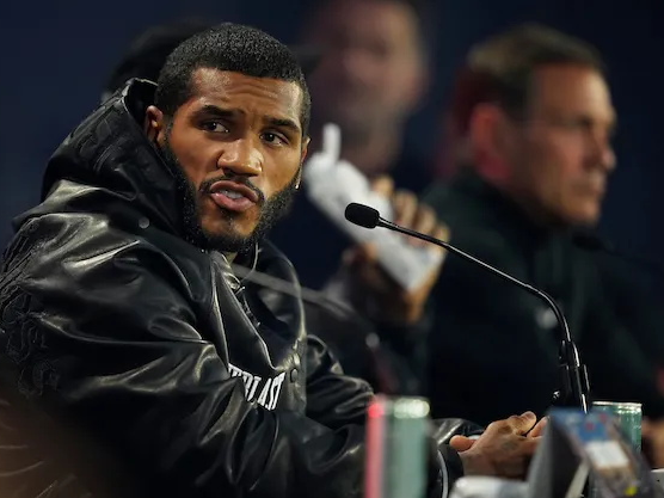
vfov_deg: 3.0
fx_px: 9553
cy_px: 268
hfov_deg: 4.0
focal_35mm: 498
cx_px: 259
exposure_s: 1/640
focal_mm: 400
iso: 4000
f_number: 2.8
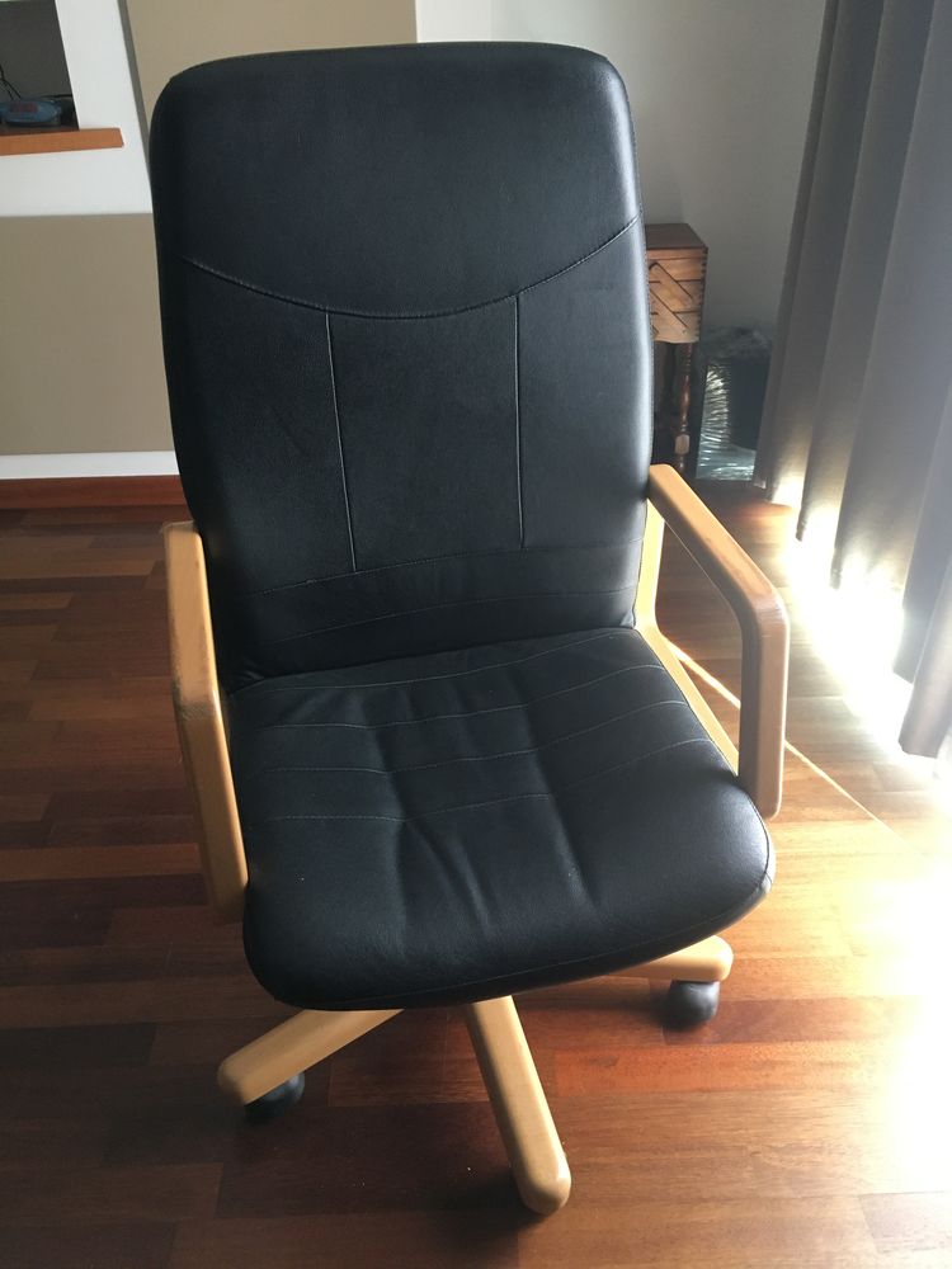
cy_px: 634
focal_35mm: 29
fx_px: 1063
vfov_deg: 61.7
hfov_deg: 48.2
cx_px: 476
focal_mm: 4.15
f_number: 2.2
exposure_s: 1/33
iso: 160
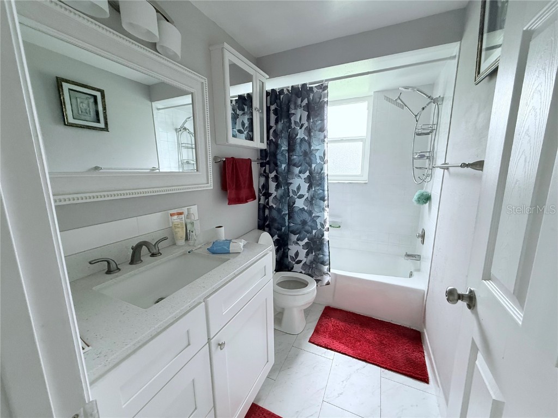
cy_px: 209
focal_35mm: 14
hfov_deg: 102.1
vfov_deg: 85.7
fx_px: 226
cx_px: 279
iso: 400
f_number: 2.2
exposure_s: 1/120
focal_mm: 2.22
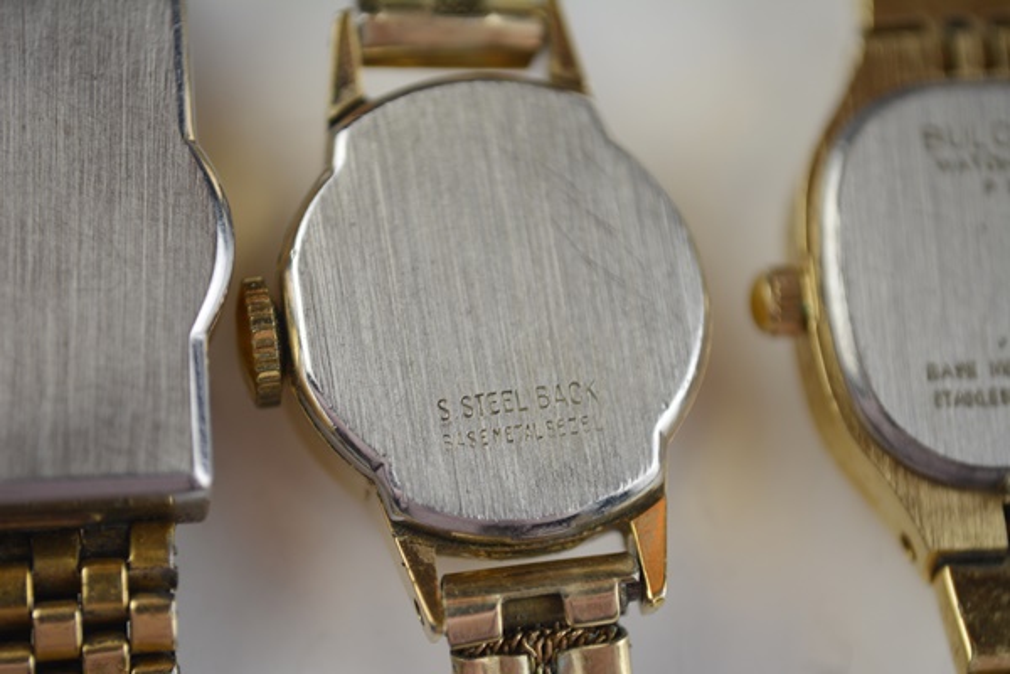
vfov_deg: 16.6
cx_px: 505
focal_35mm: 82
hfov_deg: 24.6
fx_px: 2314
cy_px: 337
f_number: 5.6
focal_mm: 55
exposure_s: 1/125
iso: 200
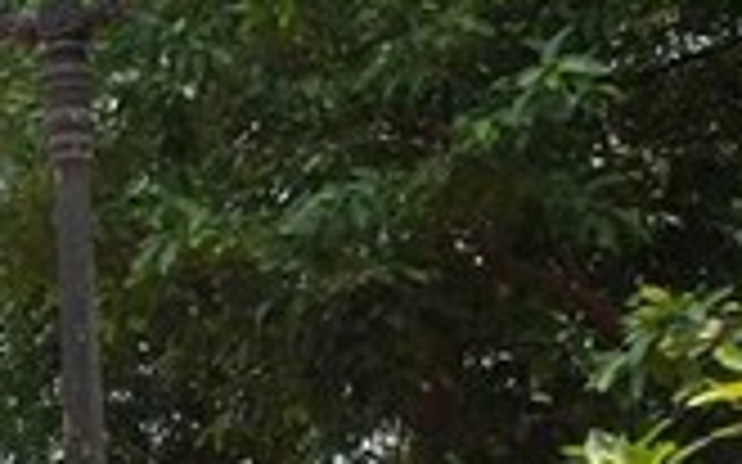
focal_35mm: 107
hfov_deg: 16.4
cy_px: 601
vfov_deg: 11.9
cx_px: -585
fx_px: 2163
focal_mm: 18
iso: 100
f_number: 9
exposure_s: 1/100
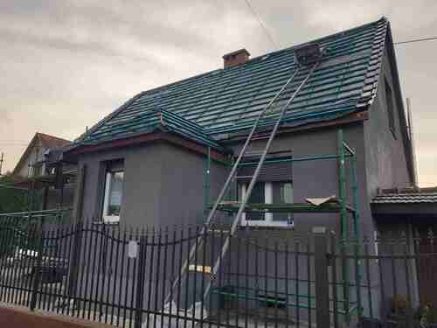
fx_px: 328
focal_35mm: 26
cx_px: 218
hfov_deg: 67.3
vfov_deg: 53.1
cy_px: 164
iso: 50
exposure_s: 1/298
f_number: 2.4
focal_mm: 4.3
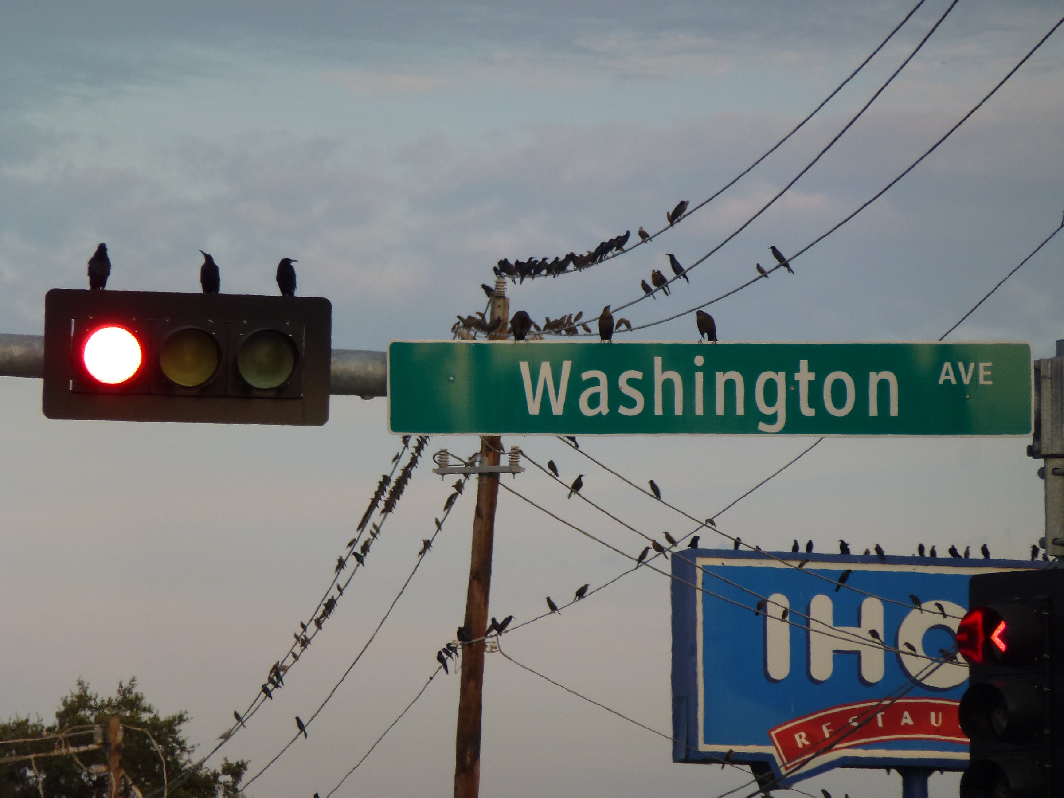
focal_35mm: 396
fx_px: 12172
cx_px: 532
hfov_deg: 5.0
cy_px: 399
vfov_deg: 3.8
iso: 125
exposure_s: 1/125
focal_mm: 68.8
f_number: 5.9
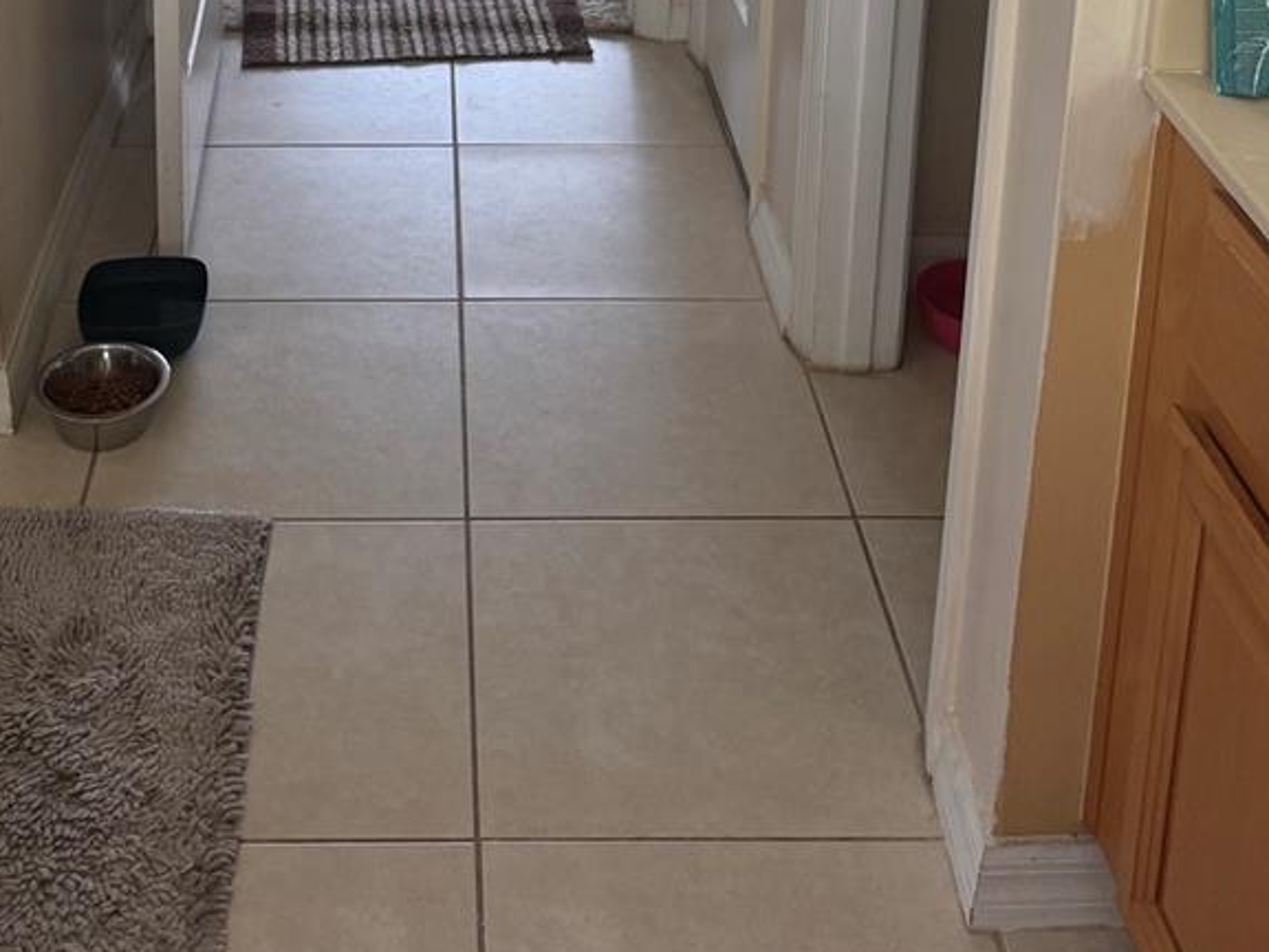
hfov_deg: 37.9
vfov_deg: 25.0
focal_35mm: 50
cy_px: -309
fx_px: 1833
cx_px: 447
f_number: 1.78
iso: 200
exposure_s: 1/119
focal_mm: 6.76
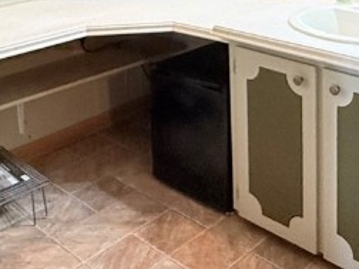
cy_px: -51
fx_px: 591
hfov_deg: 33.6
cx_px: 227
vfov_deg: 23.5
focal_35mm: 57
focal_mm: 2.22
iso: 250
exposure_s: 1/60
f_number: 2.2
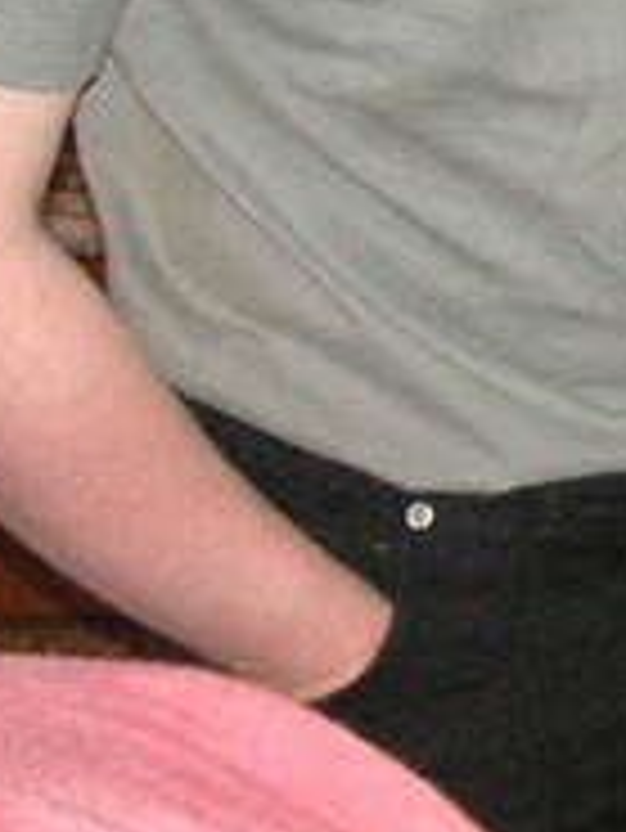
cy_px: 27
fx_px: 3854
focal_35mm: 160
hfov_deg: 8.5
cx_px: 1518
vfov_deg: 12.2
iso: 160
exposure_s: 1/45
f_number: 2.8
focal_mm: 6.1
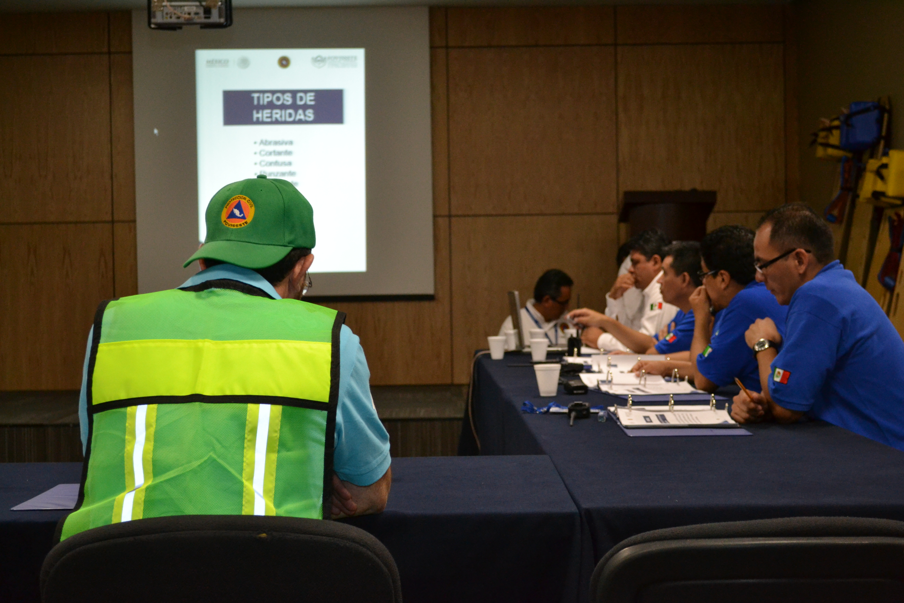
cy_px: 302
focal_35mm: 60
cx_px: 452
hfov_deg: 33.4
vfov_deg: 22.6
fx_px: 1507
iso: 1800
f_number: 5.3
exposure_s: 1/60
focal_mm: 40
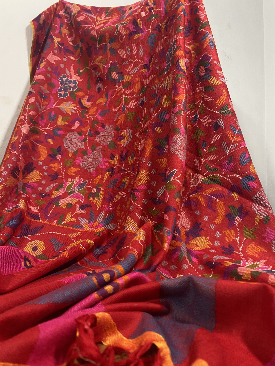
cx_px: 138
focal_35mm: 26
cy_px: 183
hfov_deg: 53.1
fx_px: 275
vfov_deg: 67.3
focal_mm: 4.25
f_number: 1.8
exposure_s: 1/50
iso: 100
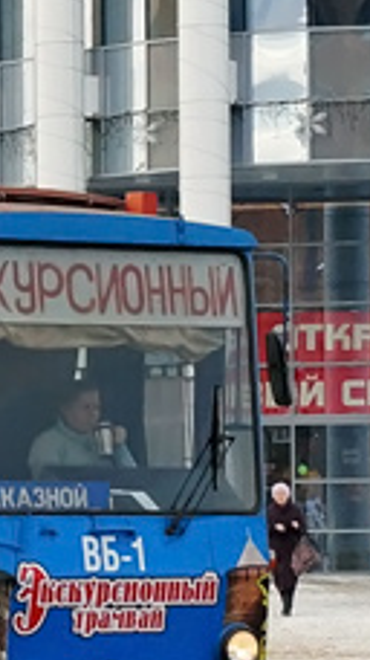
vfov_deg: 9.2
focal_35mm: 232
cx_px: -330
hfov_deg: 5.1
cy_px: 12
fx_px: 4052
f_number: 5.6
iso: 400
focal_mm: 28
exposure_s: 1/640
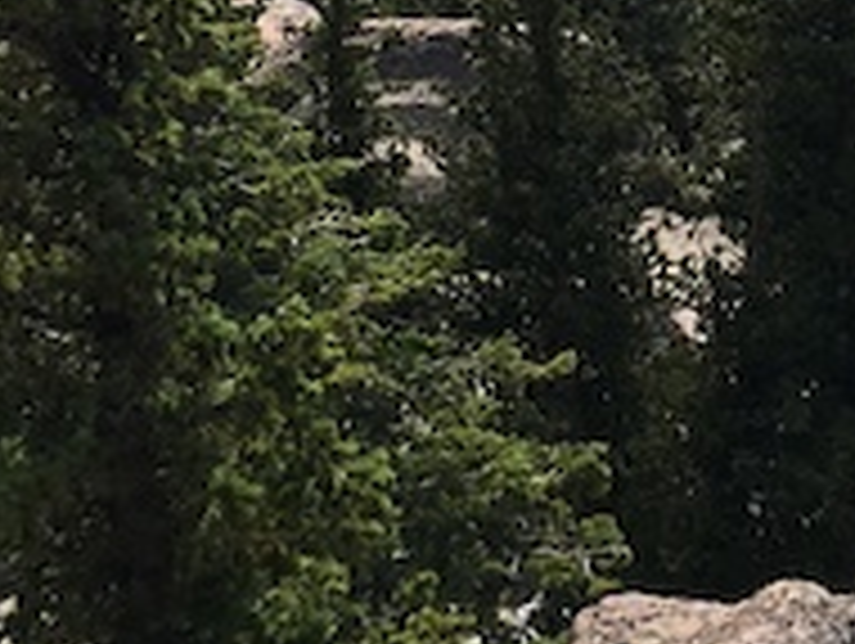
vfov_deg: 11.6
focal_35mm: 122
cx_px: 927
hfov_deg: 15.7
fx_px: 3017
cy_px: -374
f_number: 2.2
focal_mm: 4.15
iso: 25
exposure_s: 1/2481
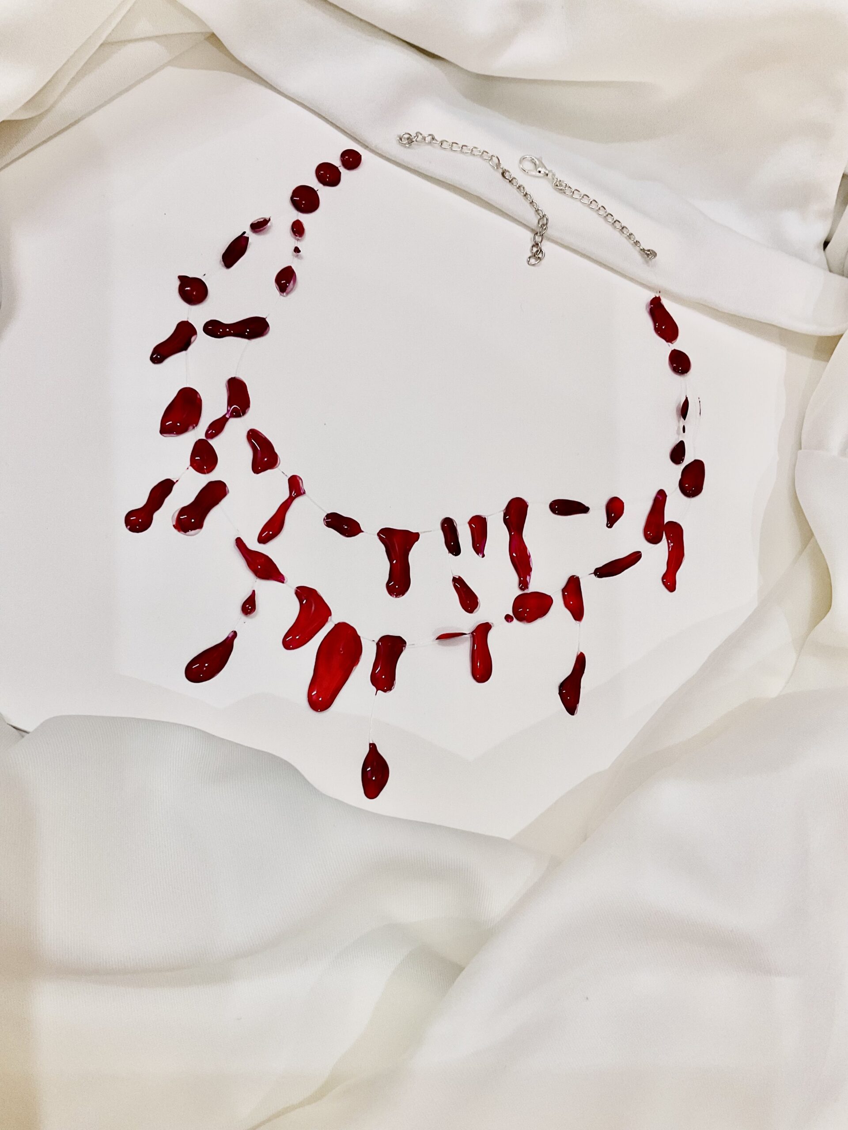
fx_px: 947
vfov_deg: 61.7
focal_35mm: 29
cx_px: 424
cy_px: 565
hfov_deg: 48.2
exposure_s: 1/50
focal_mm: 3
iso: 80
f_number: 1.8
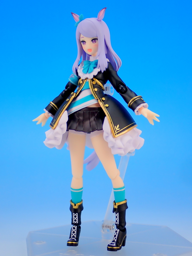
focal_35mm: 58
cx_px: 96
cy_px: 128
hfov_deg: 25.2
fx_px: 429
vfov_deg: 33.2
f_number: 3.5
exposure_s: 1/25
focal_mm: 10.35
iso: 100
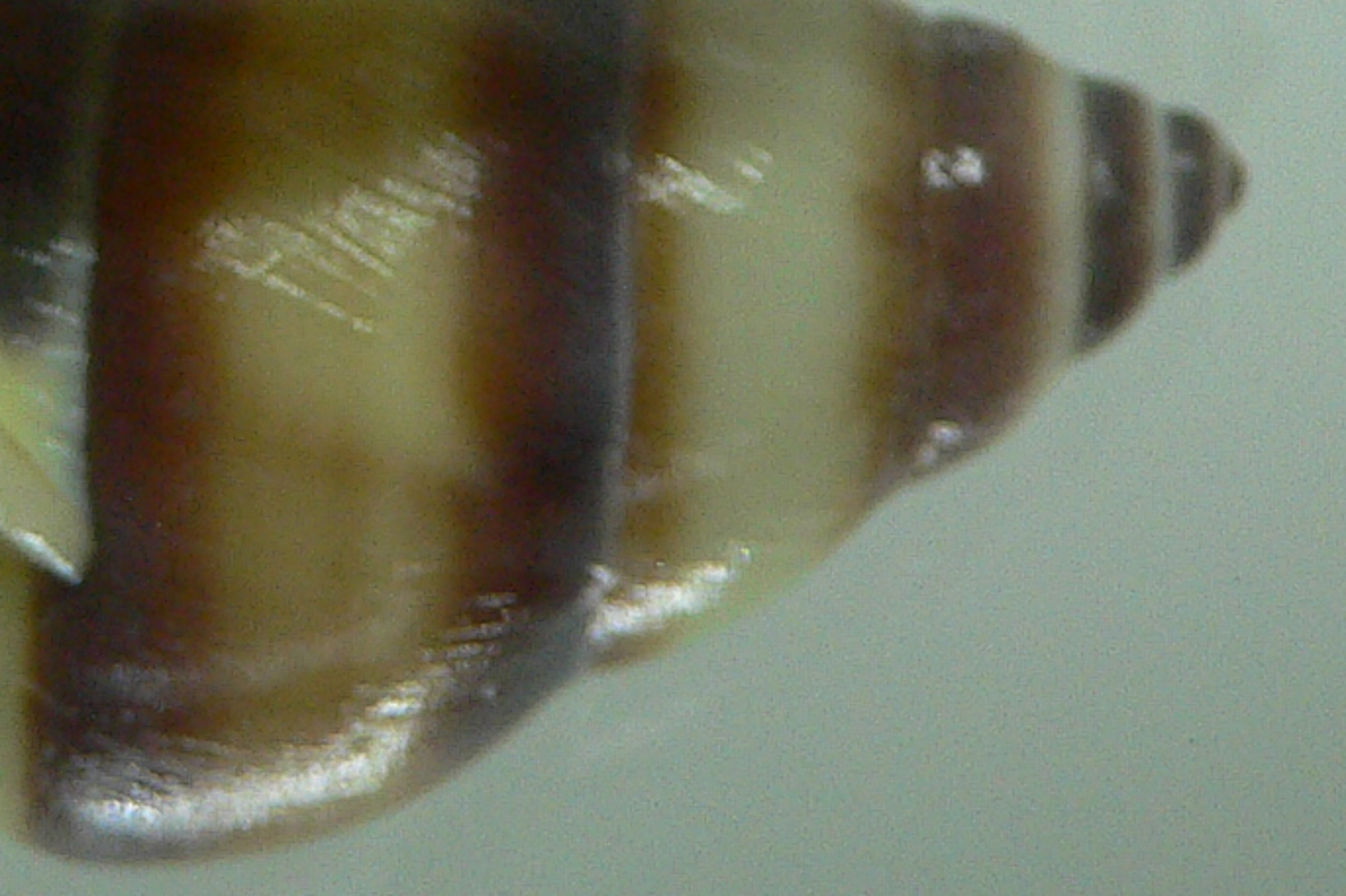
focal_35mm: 107
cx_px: 161
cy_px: -516
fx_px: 3999
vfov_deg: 12.1
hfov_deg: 18.8
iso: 150
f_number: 2.8
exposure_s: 1/60
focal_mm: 4.6
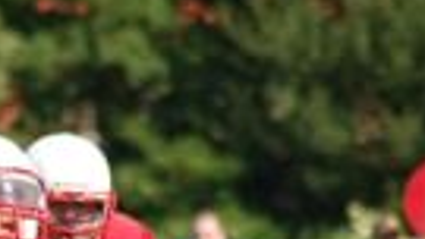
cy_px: 453
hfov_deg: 2.4
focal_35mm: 894
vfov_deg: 1.4
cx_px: -105
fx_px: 10077
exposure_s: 1/1000
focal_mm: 170
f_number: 4.8
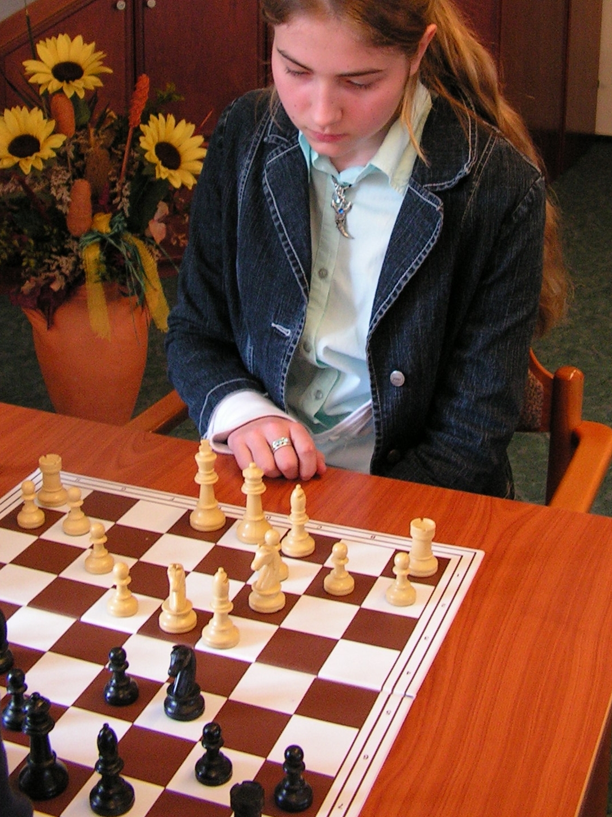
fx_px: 1203
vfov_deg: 36.9
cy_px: 240
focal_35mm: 51
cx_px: 317
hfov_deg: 28.6
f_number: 3.2
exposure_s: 1/40
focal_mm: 6
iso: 160
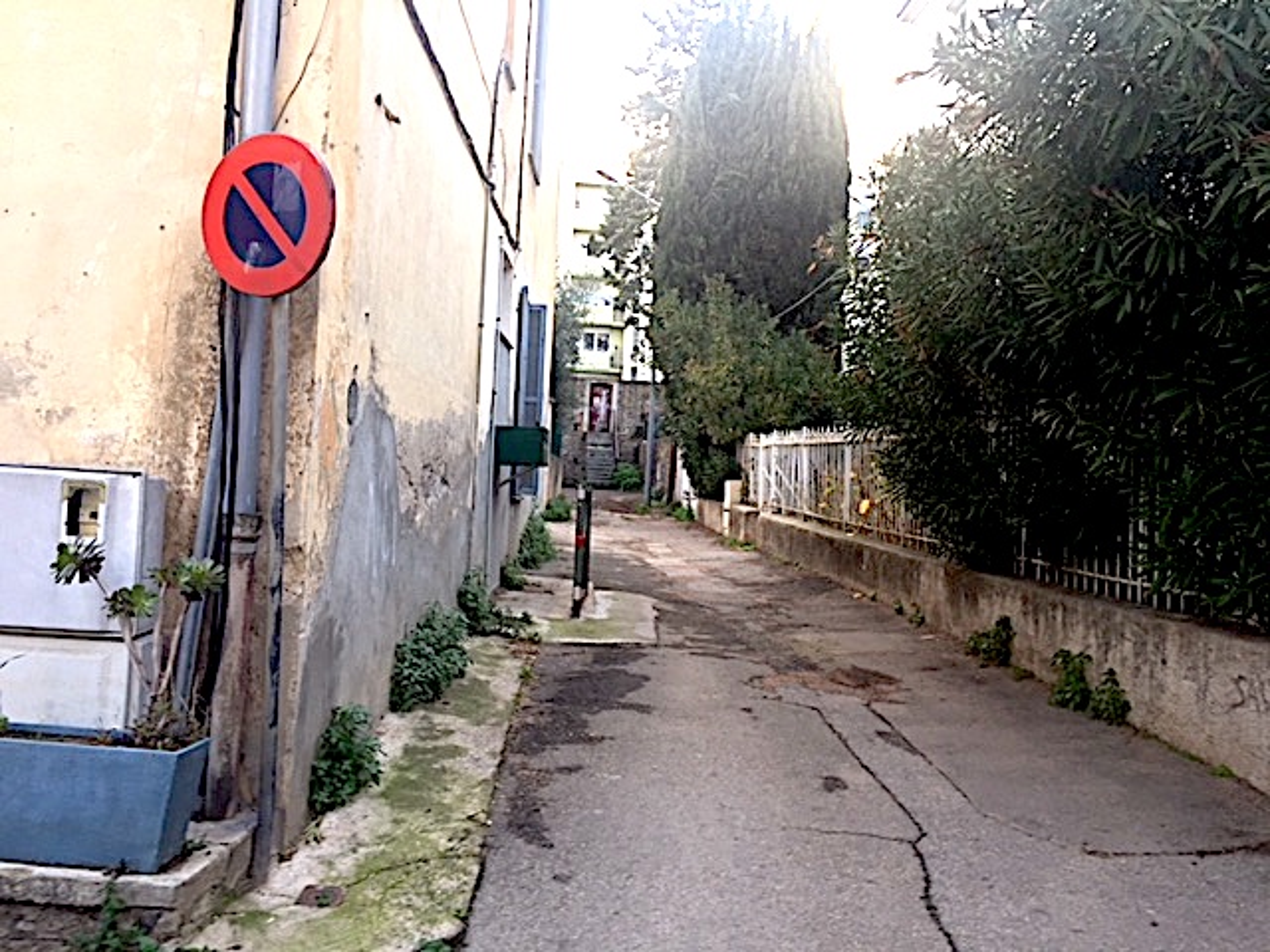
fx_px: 1064
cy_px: 476
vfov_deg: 48.2
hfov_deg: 61.7
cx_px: 635
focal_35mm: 29
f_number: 2.2
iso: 32
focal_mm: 4.15
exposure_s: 1/50
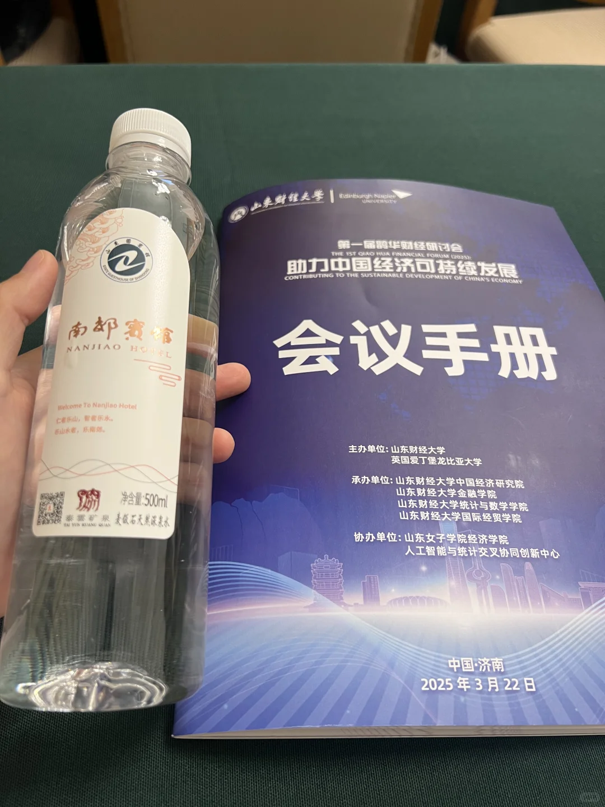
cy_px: 404
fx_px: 606
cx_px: 302
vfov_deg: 67.3
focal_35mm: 26
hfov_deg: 53.1
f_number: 1.5
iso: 80
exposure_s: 1/60
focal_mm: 5.7
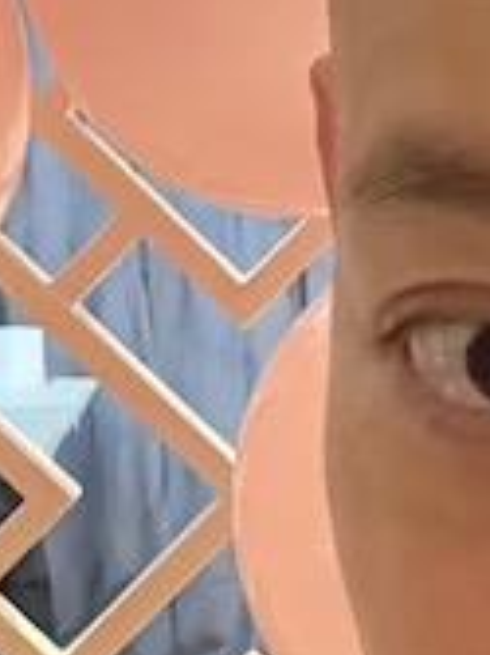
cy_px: 431
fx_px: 3061
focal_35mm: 162
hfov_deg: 9.0
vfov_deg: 12.2
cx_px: 598
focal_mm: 2.69
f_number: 1.9
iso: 1250
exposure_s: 1/17
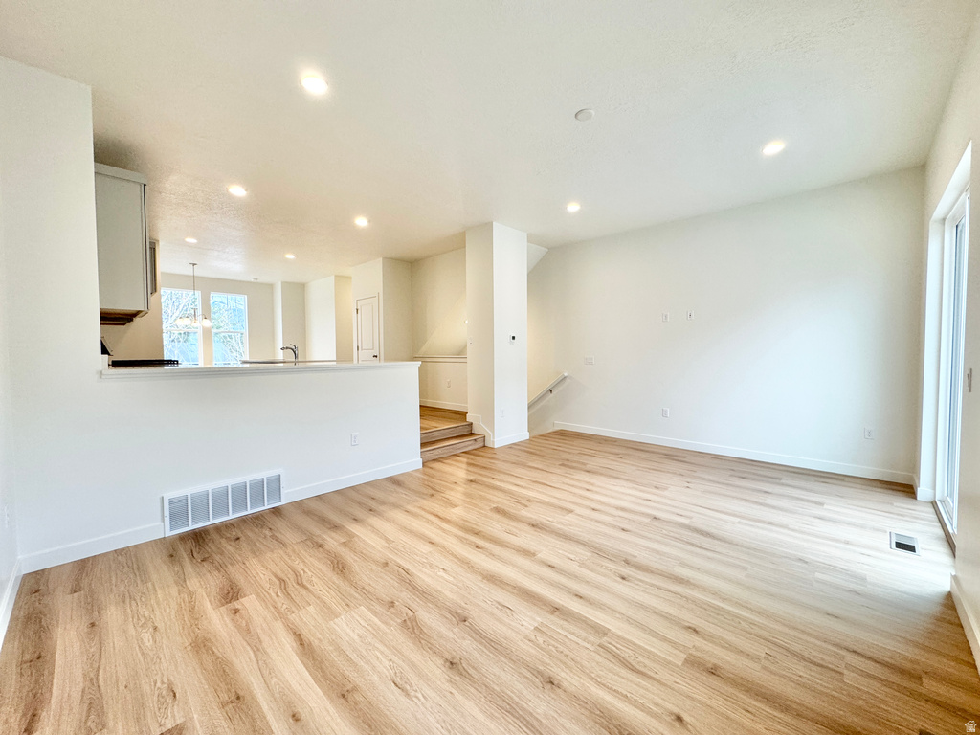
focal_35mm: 14
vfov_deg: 85.7
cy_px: 368
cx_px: 490
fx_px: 396
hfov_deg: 102.1
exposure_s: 1/120
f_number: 2.2
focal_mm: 2.22
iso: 160
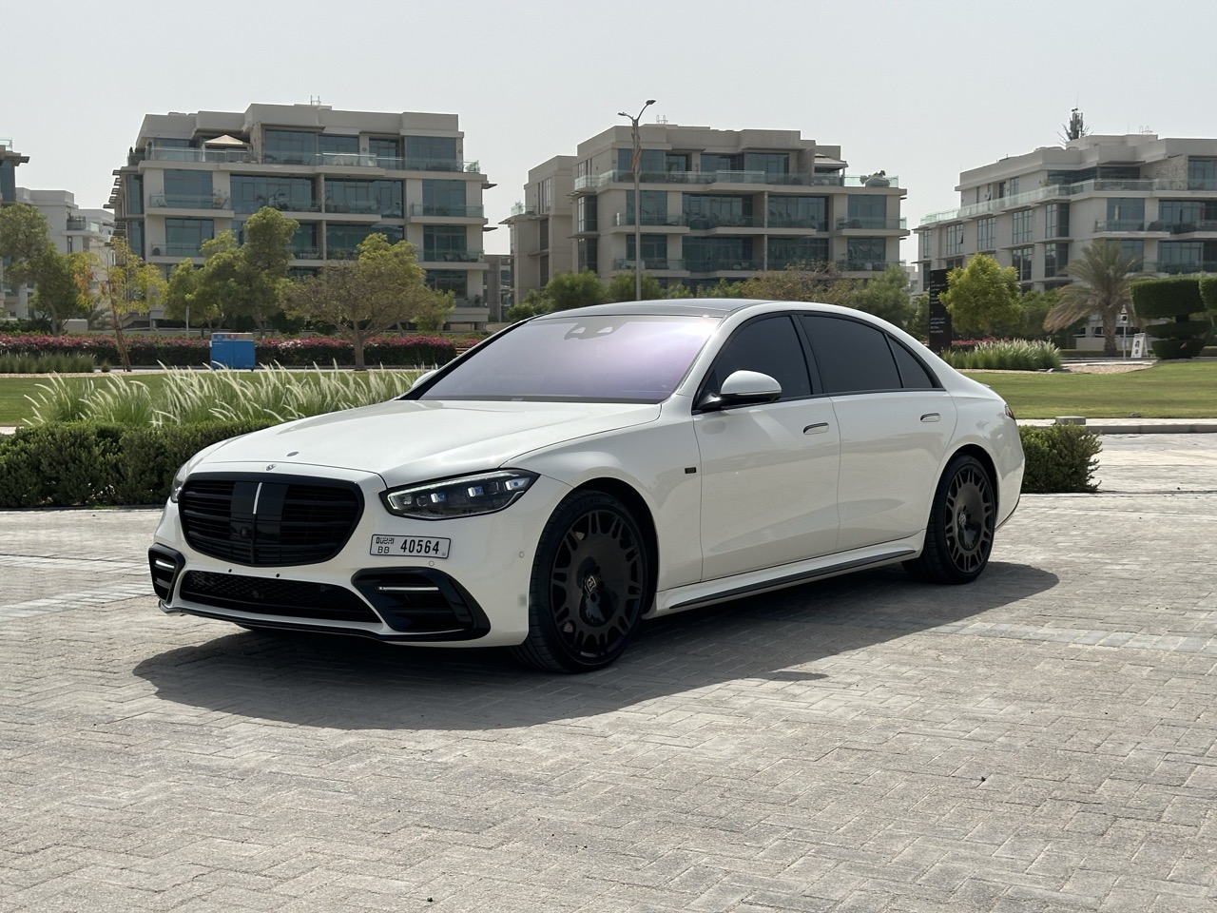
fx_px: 1688
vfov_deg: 30.3
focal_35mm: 48
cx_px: 608
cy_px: 456
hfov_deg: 39.7
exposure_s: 1/7092
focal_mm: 6.86
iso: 64
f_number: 1.78
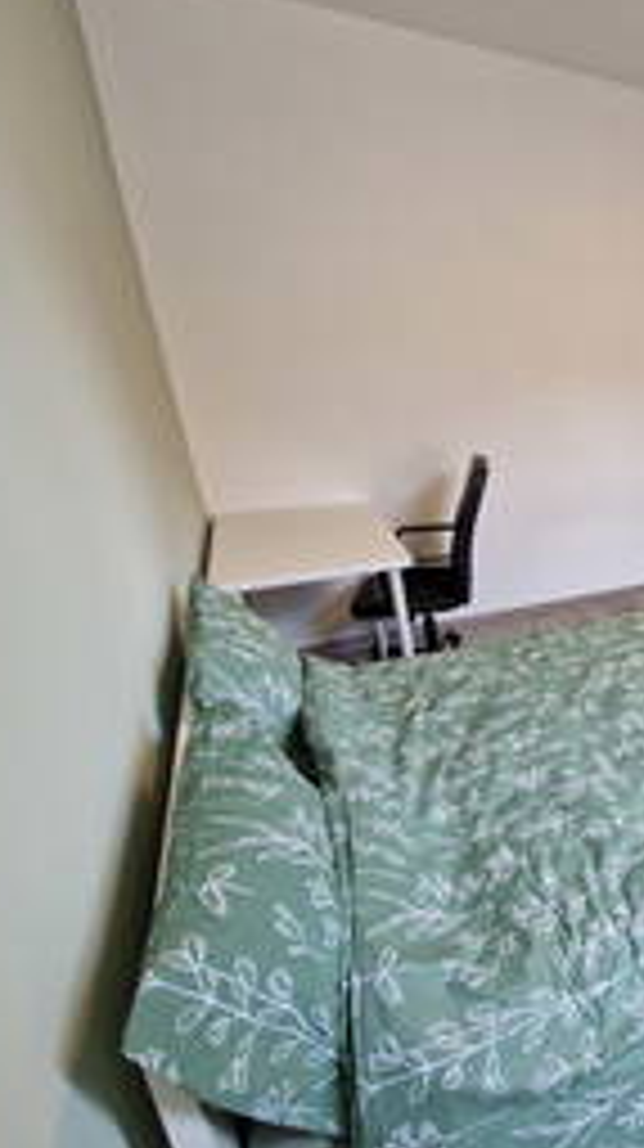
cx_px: 748
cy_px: 581
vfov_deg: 86.7
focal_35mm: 20
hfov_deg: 41.2
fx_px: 609
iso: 64
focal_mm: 2.2
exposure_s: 1/50
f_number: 2.2
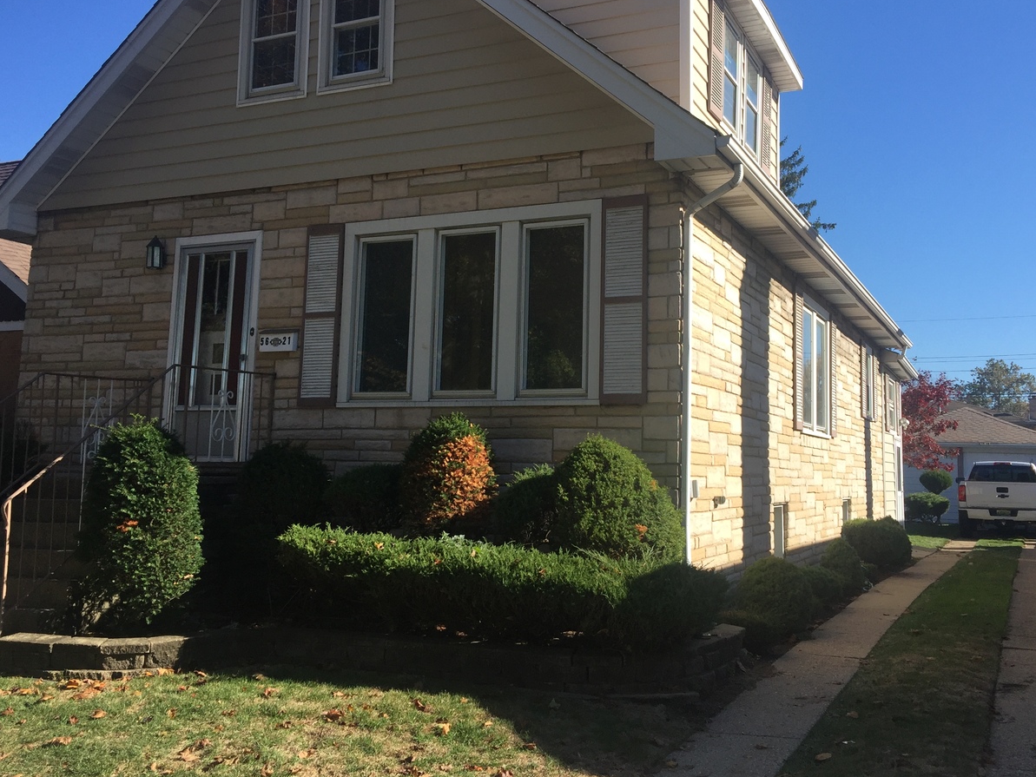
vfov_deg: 40.6
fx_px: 1048
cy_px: 345
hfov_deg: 52.6
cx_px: 542
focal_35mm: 35
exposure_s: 1/1319
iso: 32
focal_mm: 4.15
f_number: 2.2
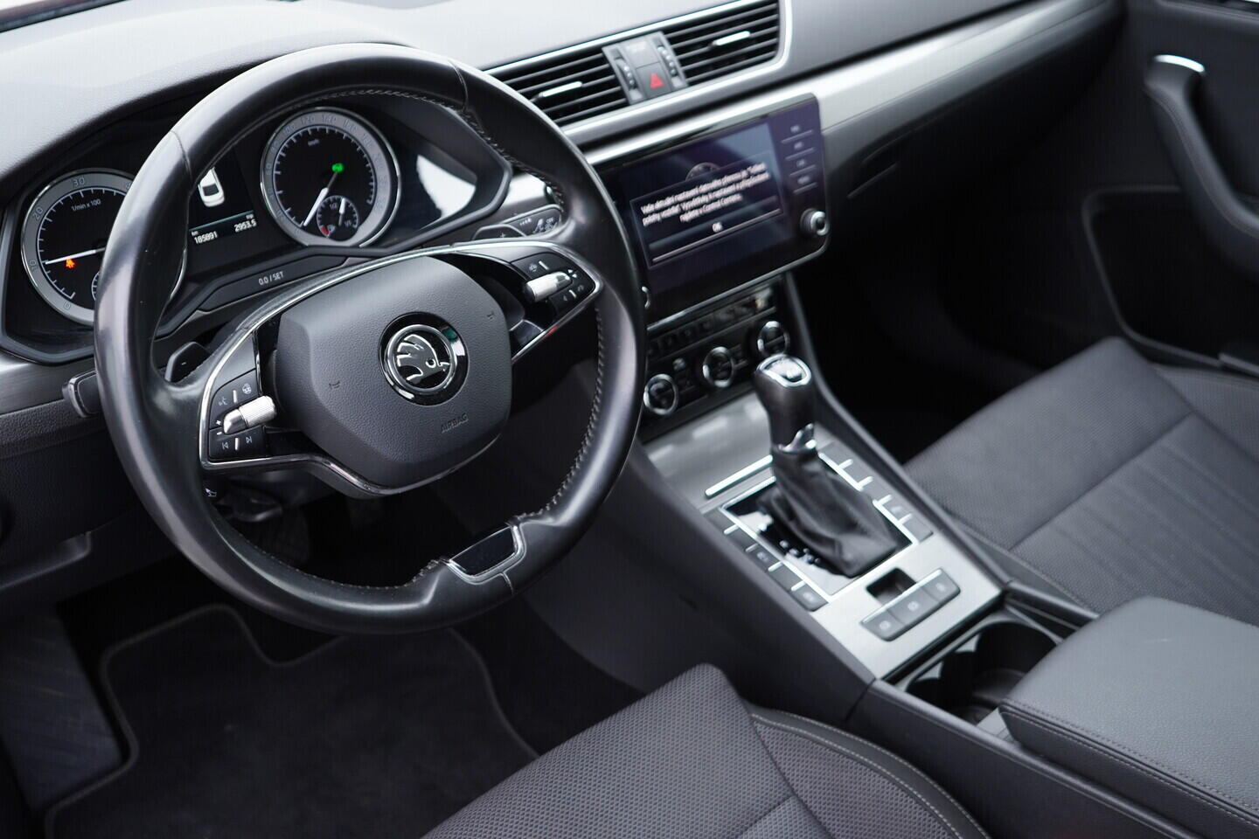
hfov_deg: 53.1
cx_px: 630
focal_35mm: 36
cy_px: 420
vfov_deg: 36.9
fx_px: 1259
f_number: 2.8
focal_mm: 24
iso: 320
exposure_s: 1/40
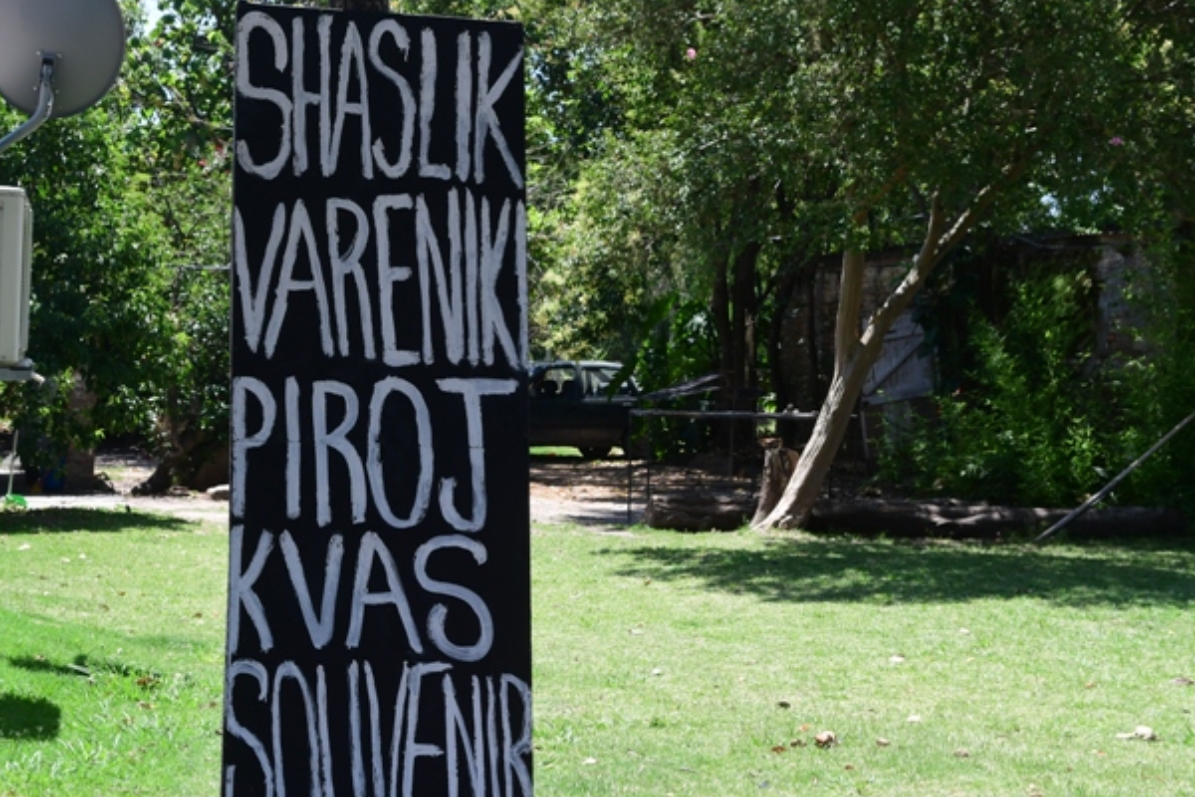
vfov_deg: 21.2
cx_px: 400
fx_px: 2124
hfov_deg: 31.2
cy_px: 409
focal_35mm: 64
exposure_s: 1/400
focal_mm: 32
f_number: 9
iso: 400
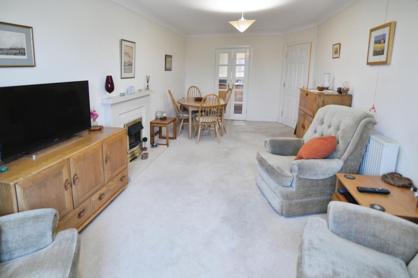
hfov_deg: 92.5
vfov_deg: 69.6
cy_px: 139
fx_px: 200
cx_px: 209
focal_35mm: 17
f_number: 2.8
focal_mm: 11.5
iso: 720
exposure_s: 1/60
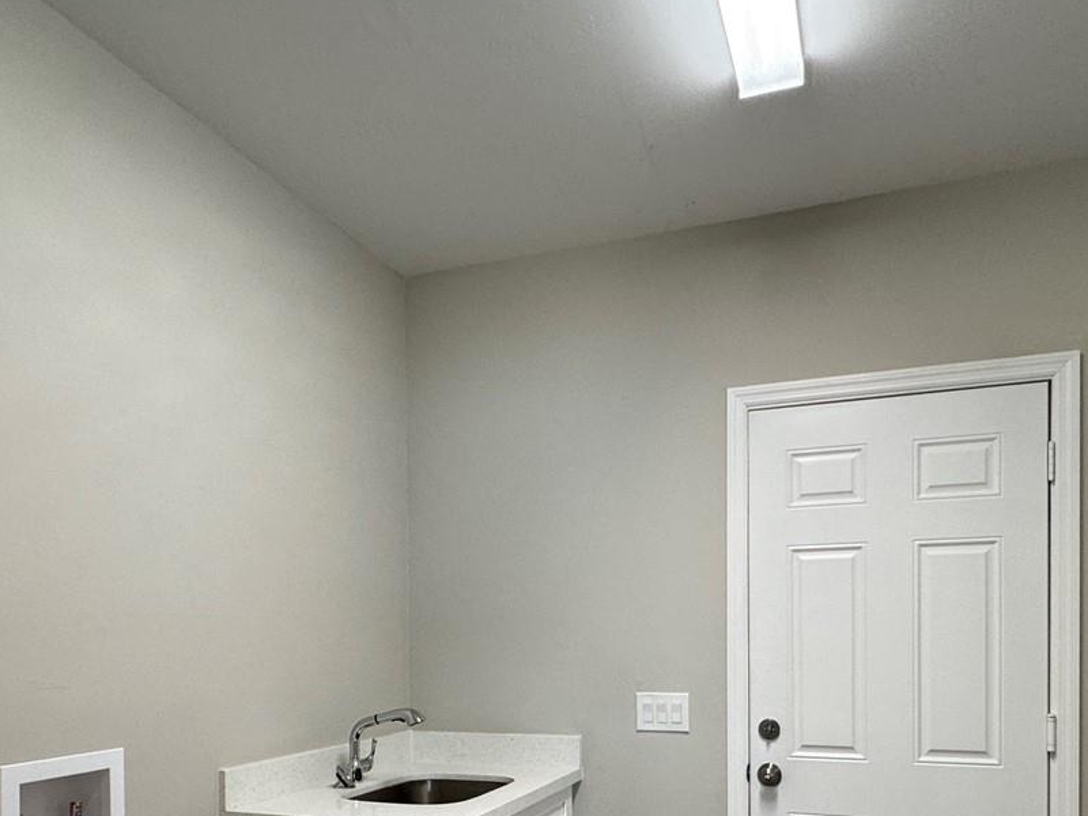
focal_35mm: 28
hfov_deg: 63.4
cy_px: 651
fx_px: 880
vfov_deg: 47.1
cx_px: 525
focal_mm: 2.22
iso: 125
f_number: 2.2
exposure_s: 1/120
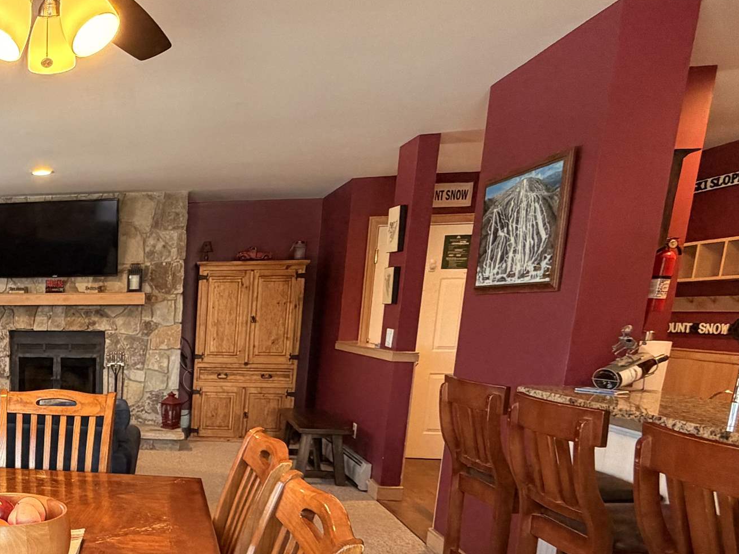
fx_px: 704
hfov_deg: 46.3
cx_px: -1
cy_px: 446
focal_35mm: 33
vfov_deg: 41.1
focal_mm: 2.22
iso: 200
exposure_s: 1/60
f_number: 2.2
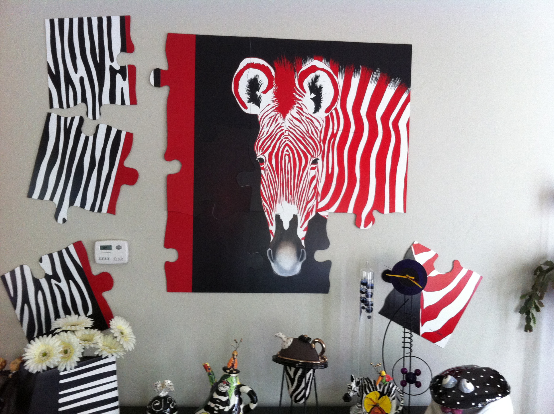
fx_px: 559
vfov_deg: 40.6
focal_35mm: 35
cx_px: 277
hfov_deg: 52.7
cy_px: 207
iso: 160
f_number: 2.8
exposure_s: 1/15
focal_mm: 3.85
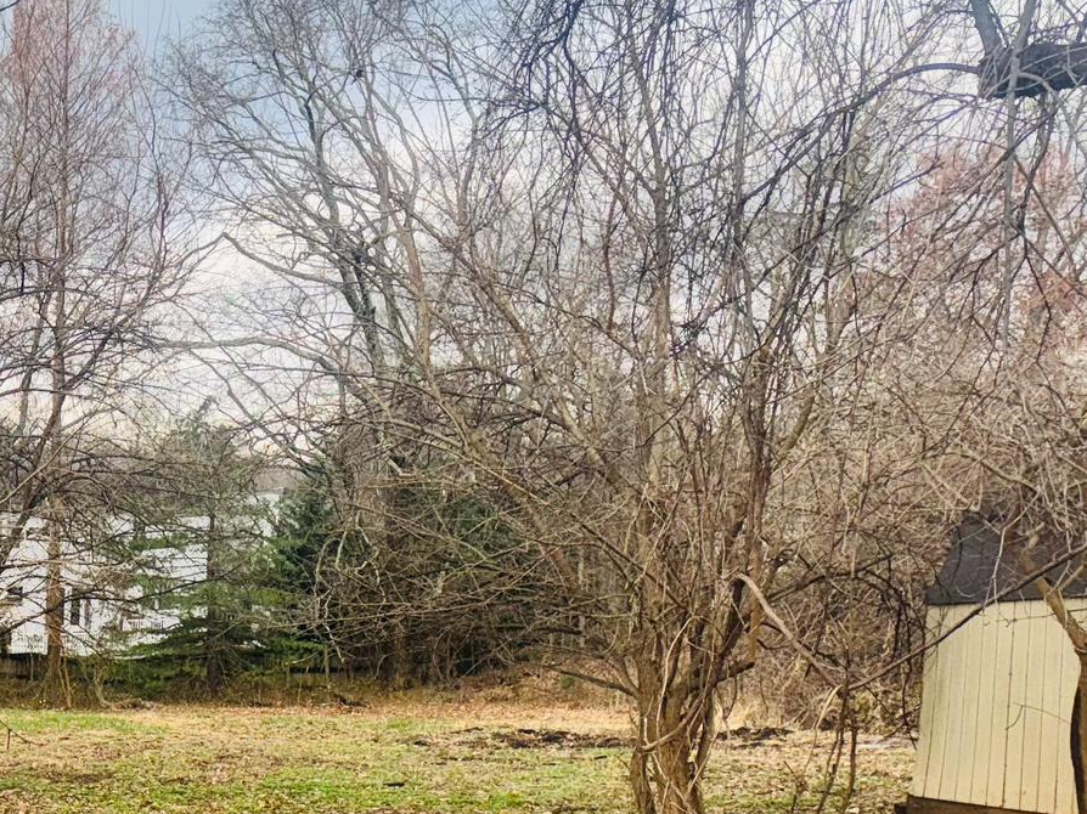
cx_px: -111
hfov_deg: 31.1
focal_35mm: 55
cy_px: 657
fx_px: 1727
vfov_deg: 26.0
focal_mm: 6.76
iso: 50
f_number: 1.78
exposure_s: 1/454
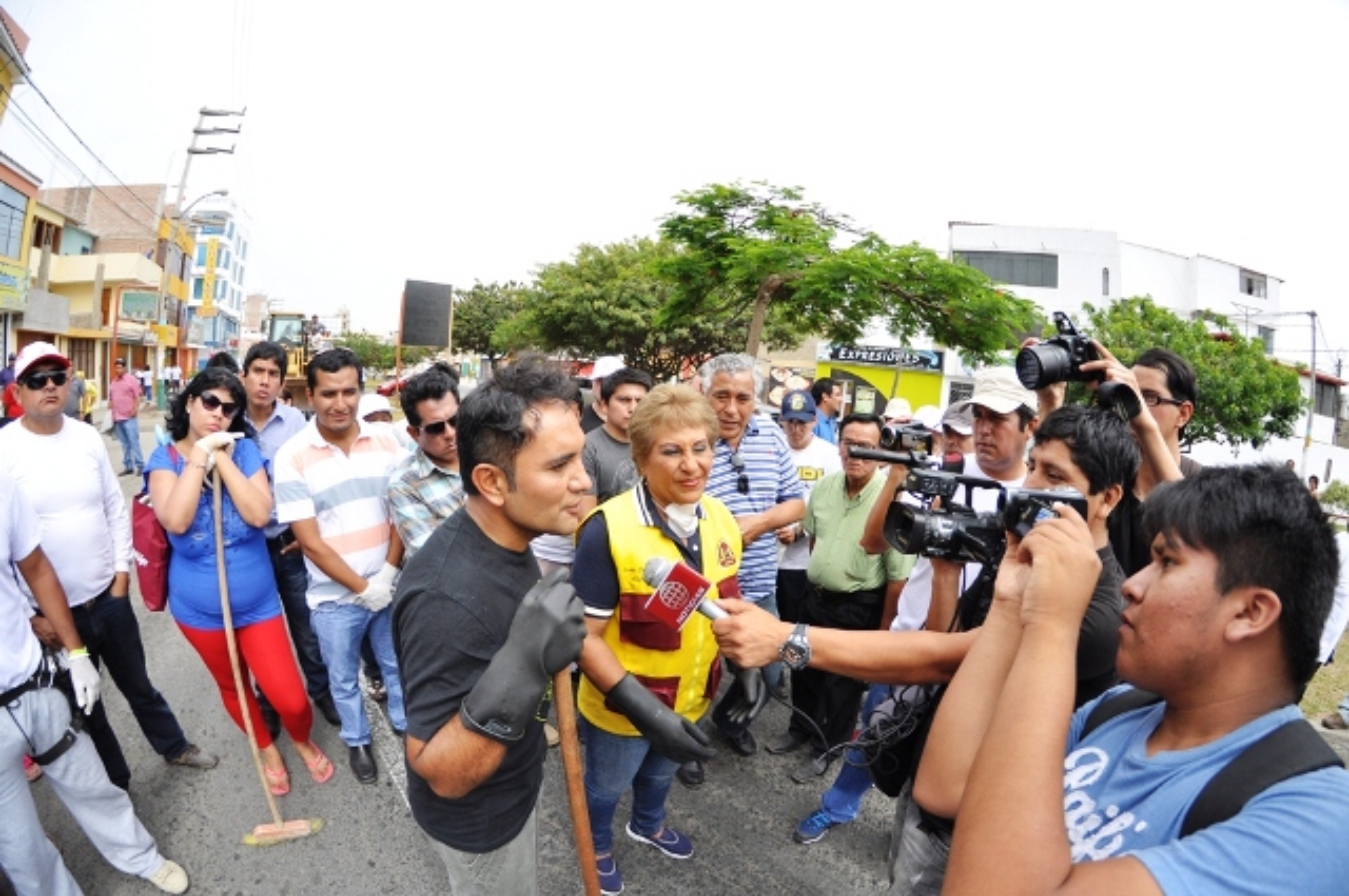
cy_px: 448
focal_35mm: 12
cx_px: 674
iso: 200
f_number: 18
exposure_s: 1/1000
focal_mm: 8
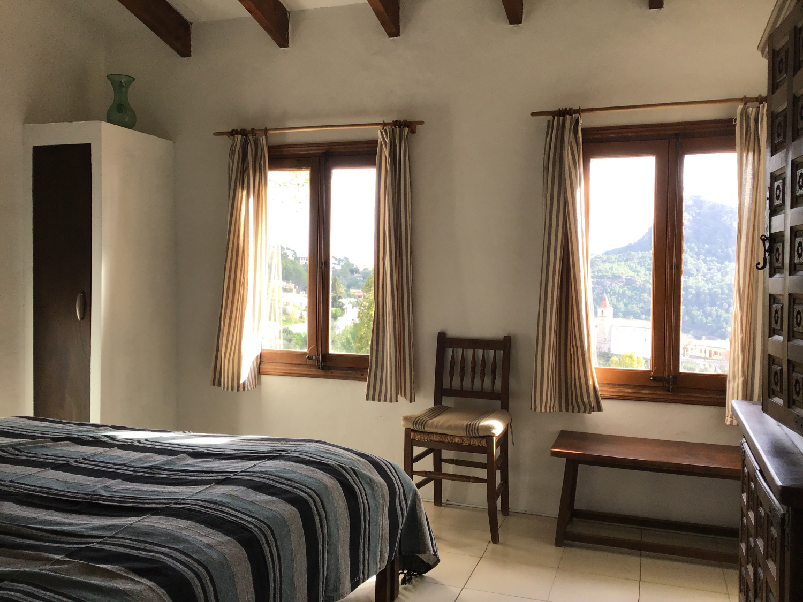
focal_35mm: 31
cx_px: 402
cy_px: 301
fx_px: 719
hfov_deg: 58.4
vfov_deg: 45.4
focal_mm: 3.3
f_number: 2.4
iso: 32
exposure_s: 1/100
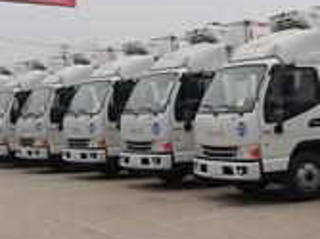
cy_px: 150
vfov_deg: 18.8
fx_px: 721
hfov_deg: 23.0
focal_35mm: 78
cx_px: 385
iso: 100
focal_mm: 5.58
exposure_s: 1/100
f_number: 1.8
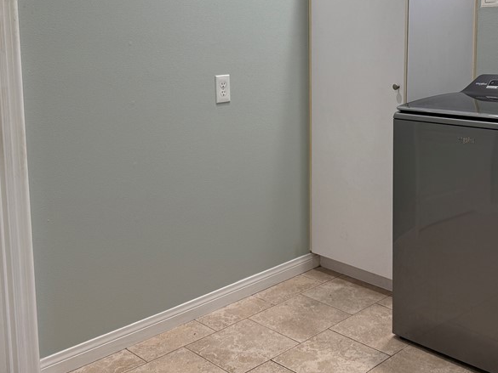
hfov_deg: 44.3
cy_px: 103
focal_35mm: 42
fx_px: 604
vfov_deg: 33.8
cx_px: 320
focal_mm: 6.76
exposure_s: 1/120
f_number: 1.78
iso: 100
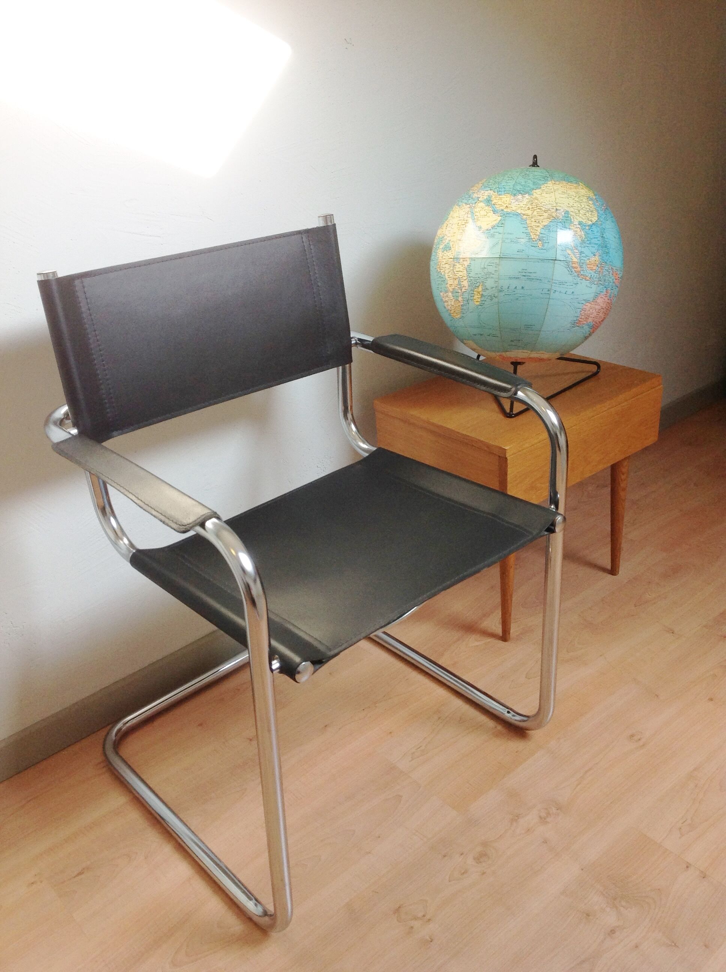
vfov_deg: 52.7
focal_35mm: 35
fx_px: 981
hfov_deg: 40.6
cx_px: 363
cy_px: 486
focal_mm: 4.28
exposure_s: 1/100
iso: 80
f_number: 2.4
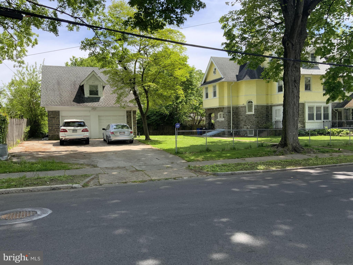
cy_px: 132
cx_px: 176
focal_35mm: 29
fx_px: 296
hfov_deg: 61.7
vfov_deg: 48.2
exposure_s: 1/620
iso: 16
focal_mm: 3
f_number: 1.8
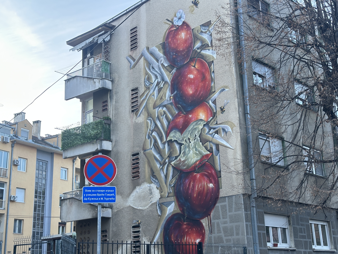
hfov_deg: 39.7
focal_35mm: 48
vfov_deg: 30.3
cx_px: 169
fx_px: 469
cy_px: 127
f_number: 1.78
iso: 160
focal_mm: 6.86
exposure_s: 1/60
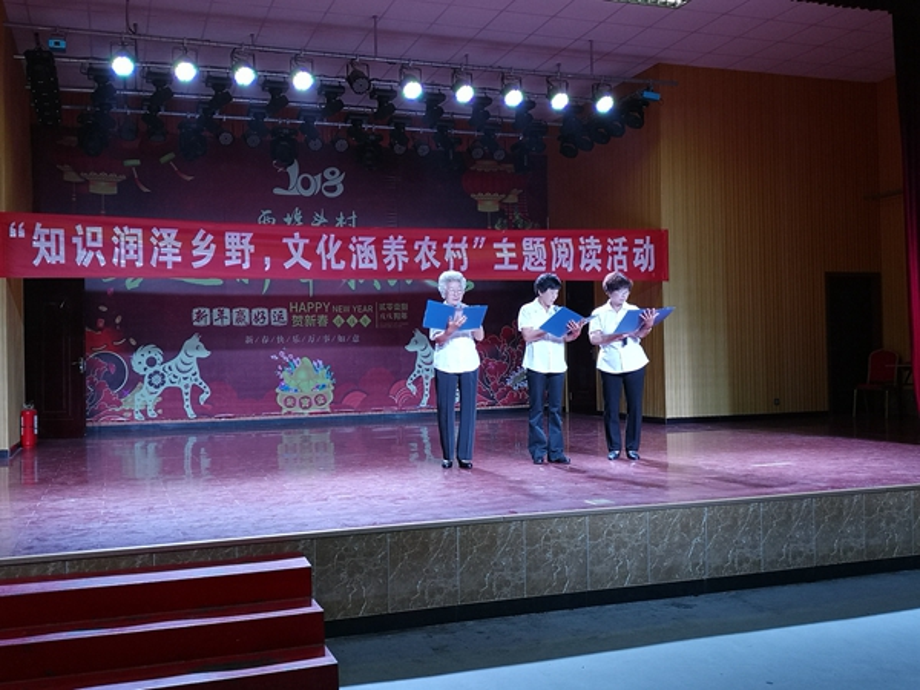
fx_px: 930
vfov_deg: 40.7
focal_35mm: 35
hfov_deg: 52.6
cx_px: 460
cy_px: 345
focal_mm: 3.95
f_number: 1.8
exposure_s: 1/50
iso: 80
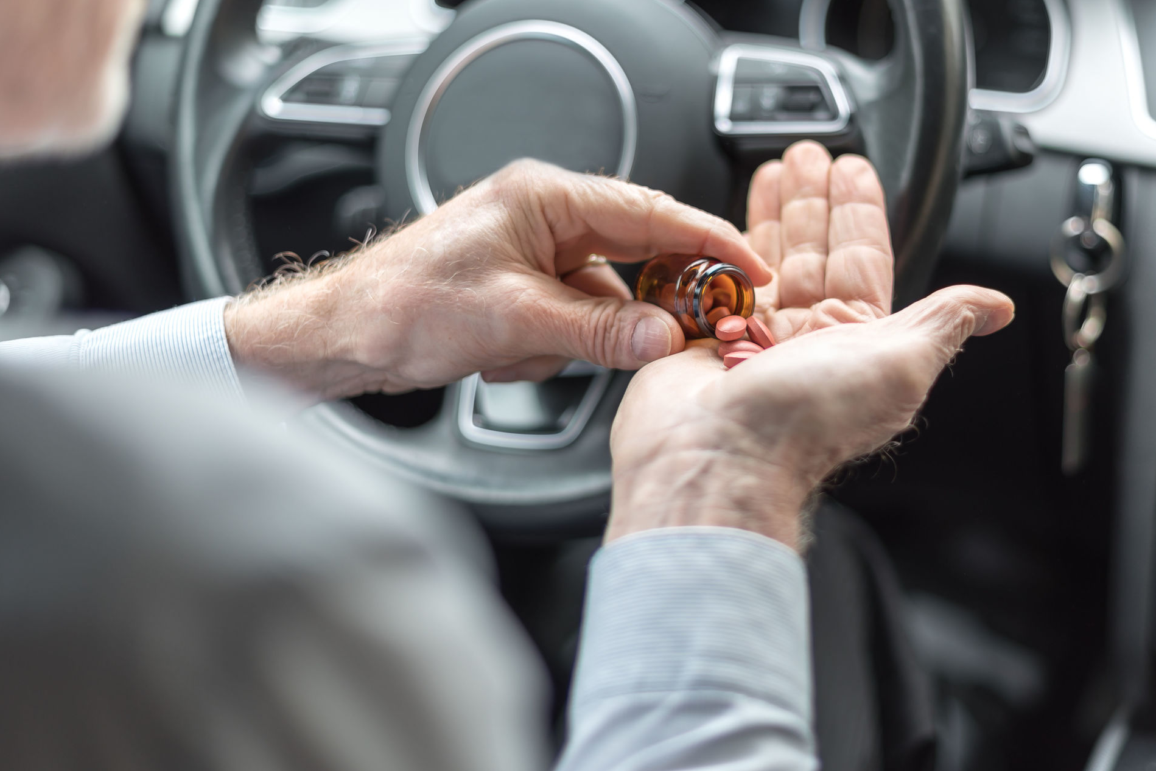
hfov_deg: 30.4
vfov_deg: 20.6
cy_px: 333
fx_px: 2120
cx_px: 723
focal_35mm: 66
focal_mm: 50
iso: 100
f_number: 1.4
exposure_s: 1/160
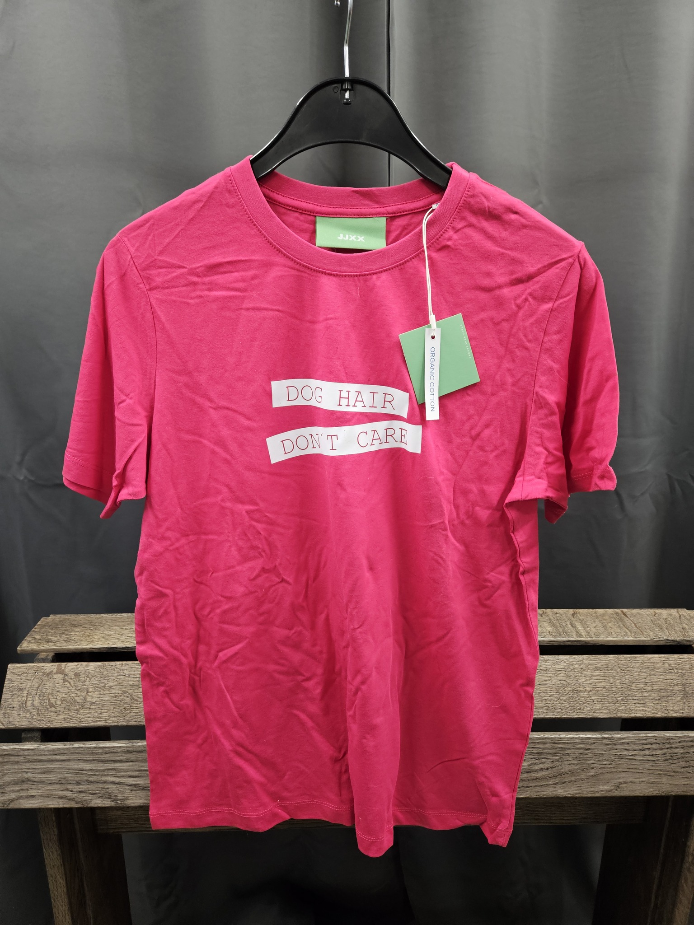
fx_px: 615
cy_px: 462
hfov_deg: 58.9
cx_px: 347
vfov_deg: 73.9
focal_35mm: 23
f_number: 1.8
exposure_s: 1/100
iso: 200
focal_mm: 5.4
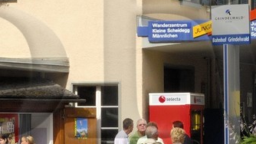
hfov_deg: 8.4
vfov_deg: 4.7
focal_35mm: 256
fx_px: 1738
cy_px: 14
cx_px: 84
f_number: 14
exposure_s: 1/160
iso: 100
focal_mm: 34
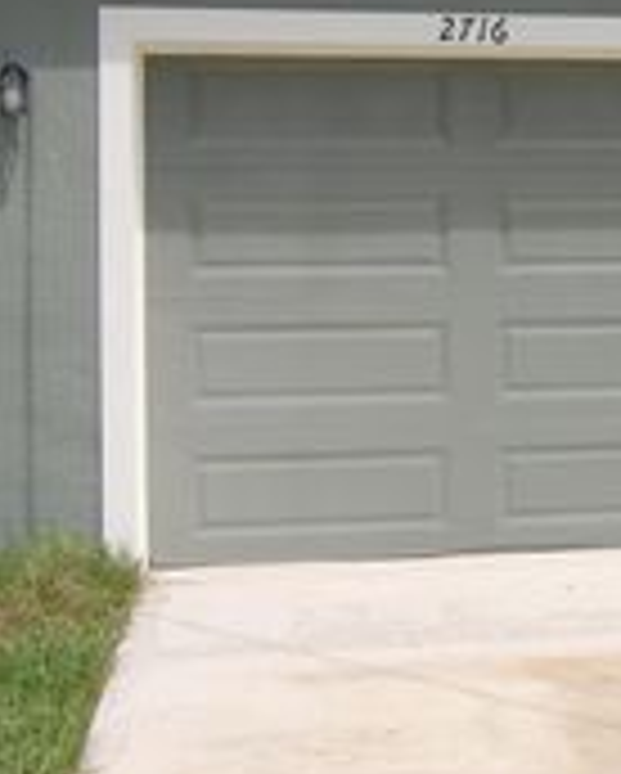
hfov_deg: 16.1
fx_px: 2064
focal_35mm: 90
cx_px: 828
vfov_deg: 21.1
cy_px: 218
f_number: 9
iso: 200
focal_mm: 22
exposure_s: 1/320
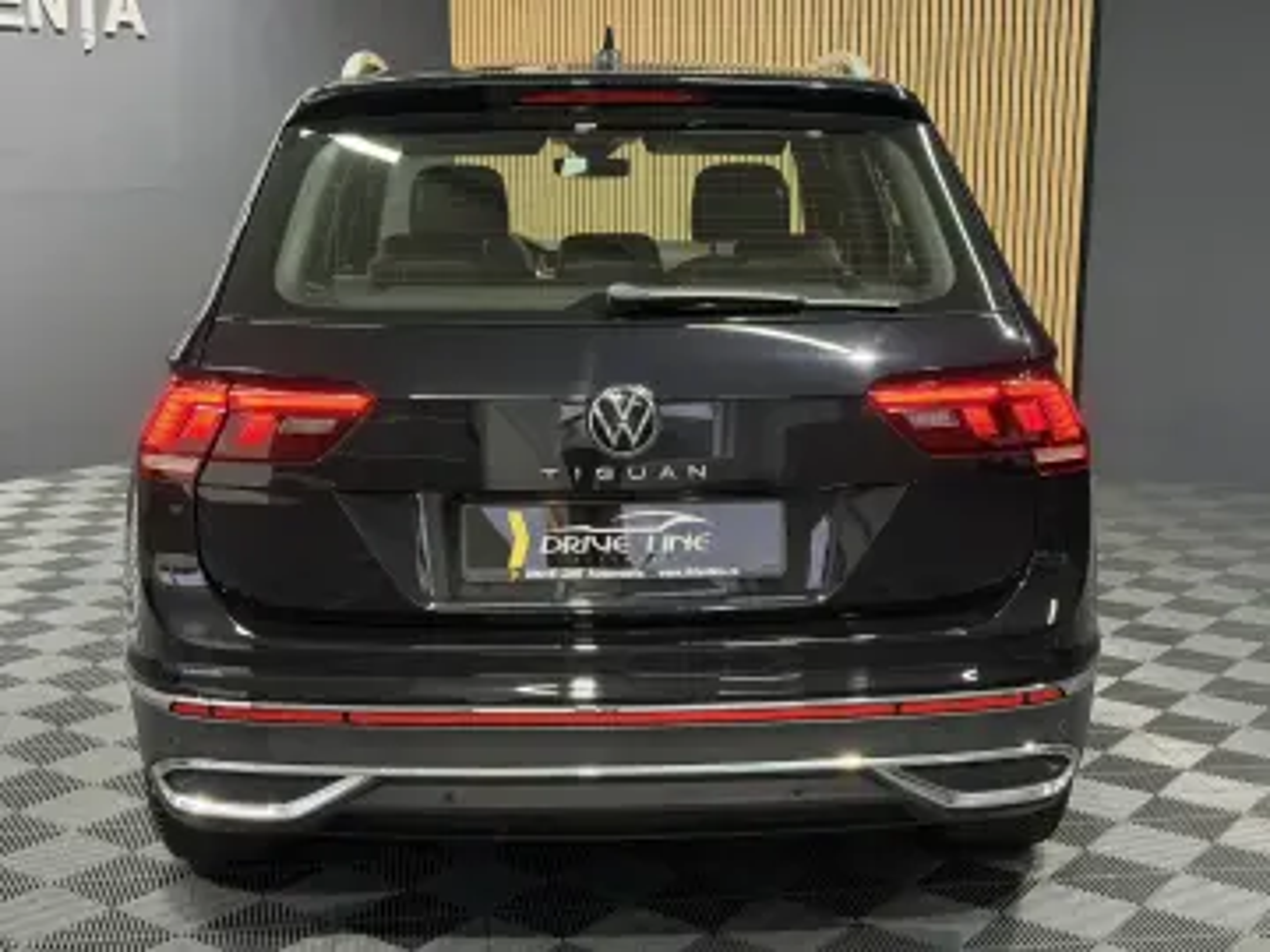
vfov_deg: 30.3
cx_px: 635
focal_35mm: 48
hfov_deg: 39.7
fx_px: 1761
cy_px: 476
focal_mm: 6.76
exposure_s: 1/33
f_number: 1.78
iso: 200
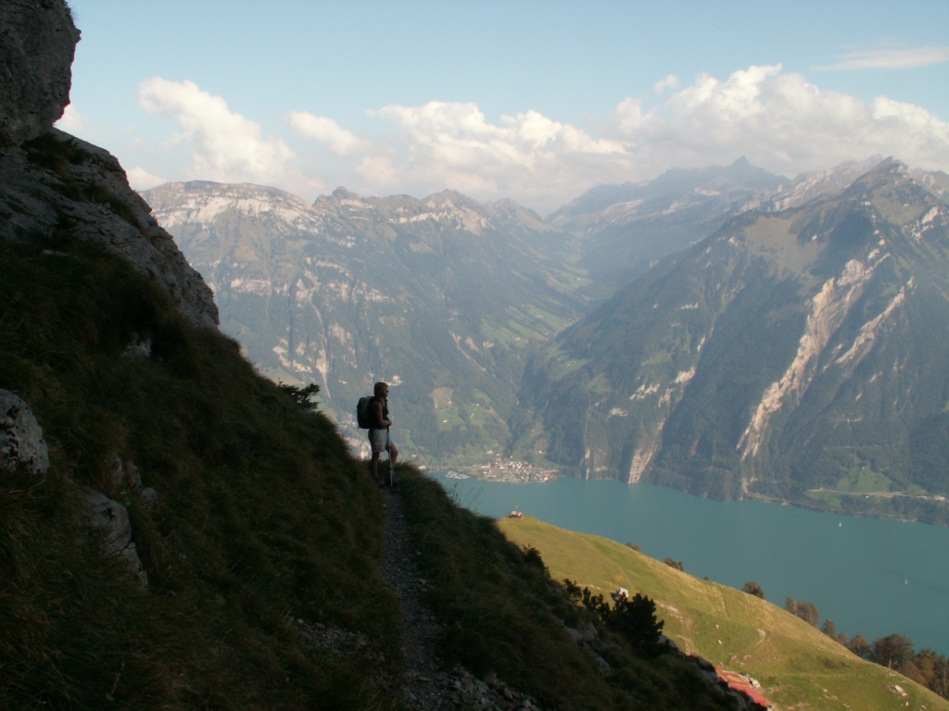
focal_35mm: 35
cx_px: 474
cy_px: 356
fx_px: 960
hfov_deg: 52.6
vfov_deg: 40.7
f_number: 8
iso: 50
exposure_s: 1/125
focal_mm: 5.86
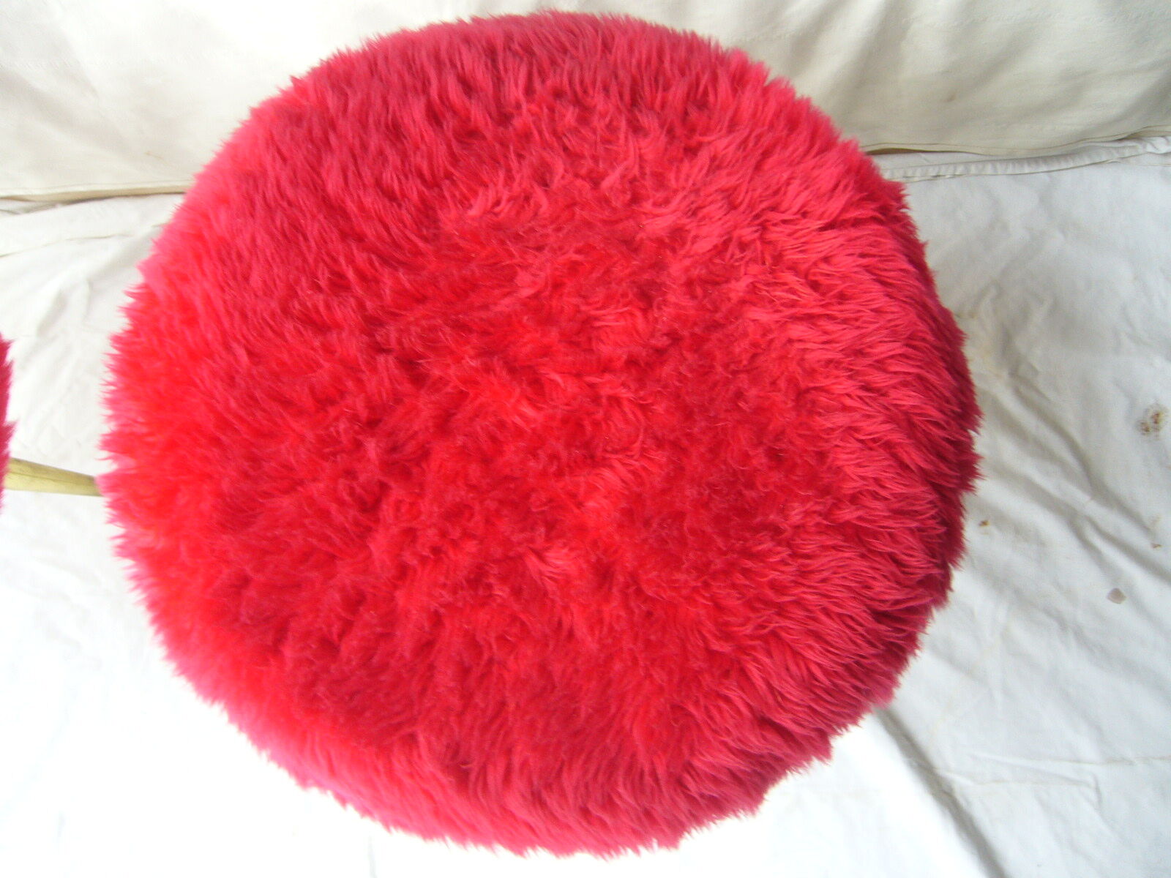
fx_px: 1184
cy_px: 439
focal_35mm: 35
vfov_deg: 40.7
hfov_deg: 52.6
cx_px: 586
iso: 100
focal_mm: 5.8
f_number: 2.8
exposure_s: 1/20
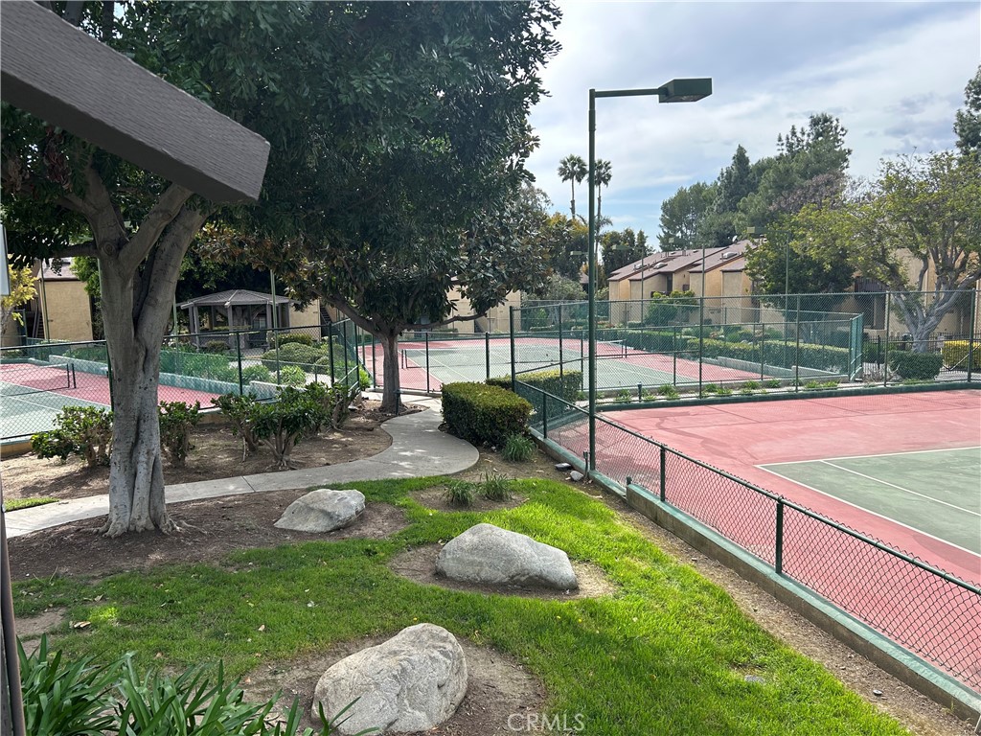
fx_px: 737
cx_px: 490
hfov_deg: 67.3
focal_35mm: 26
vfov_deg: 53.1
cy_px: 368
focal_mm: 5.7
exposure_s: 1/1361
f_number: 1.5
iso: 50
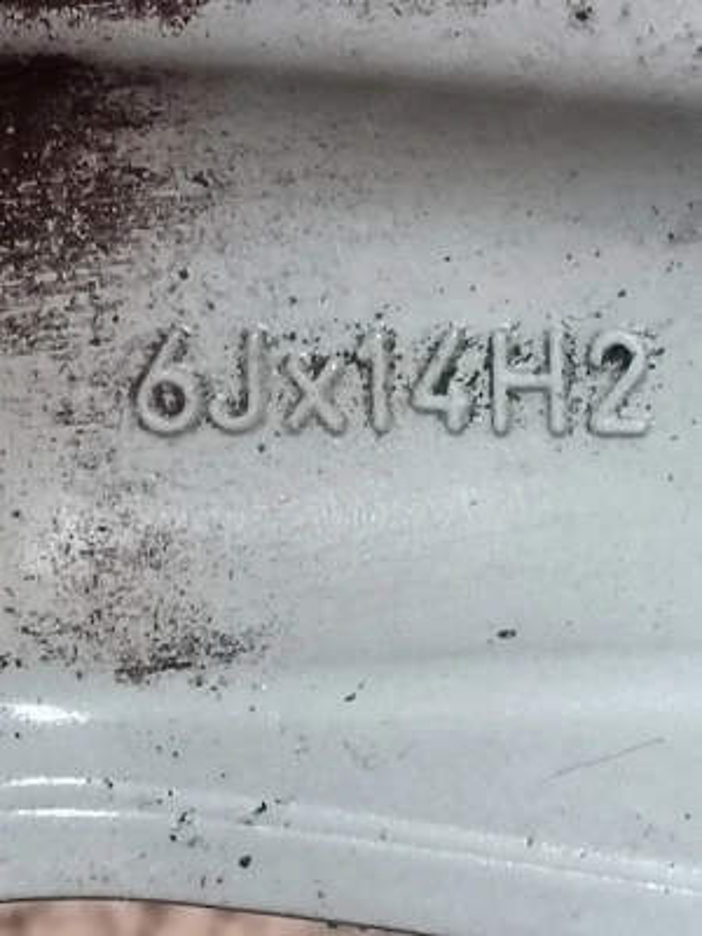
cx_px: 351
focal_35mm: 127
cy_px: 468
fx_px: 3434
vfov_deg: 15.5
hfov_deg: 11.7
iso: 519
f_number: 1.9
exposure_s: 1/100
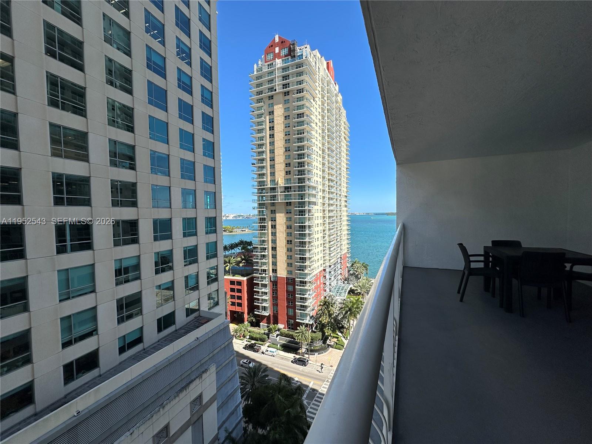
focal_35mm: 14
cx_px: 296
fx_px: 239
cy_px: 222
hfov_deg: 102.1
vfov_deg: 85.7
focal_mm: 2.22
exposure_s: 1/1770
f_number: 2.2
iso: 40
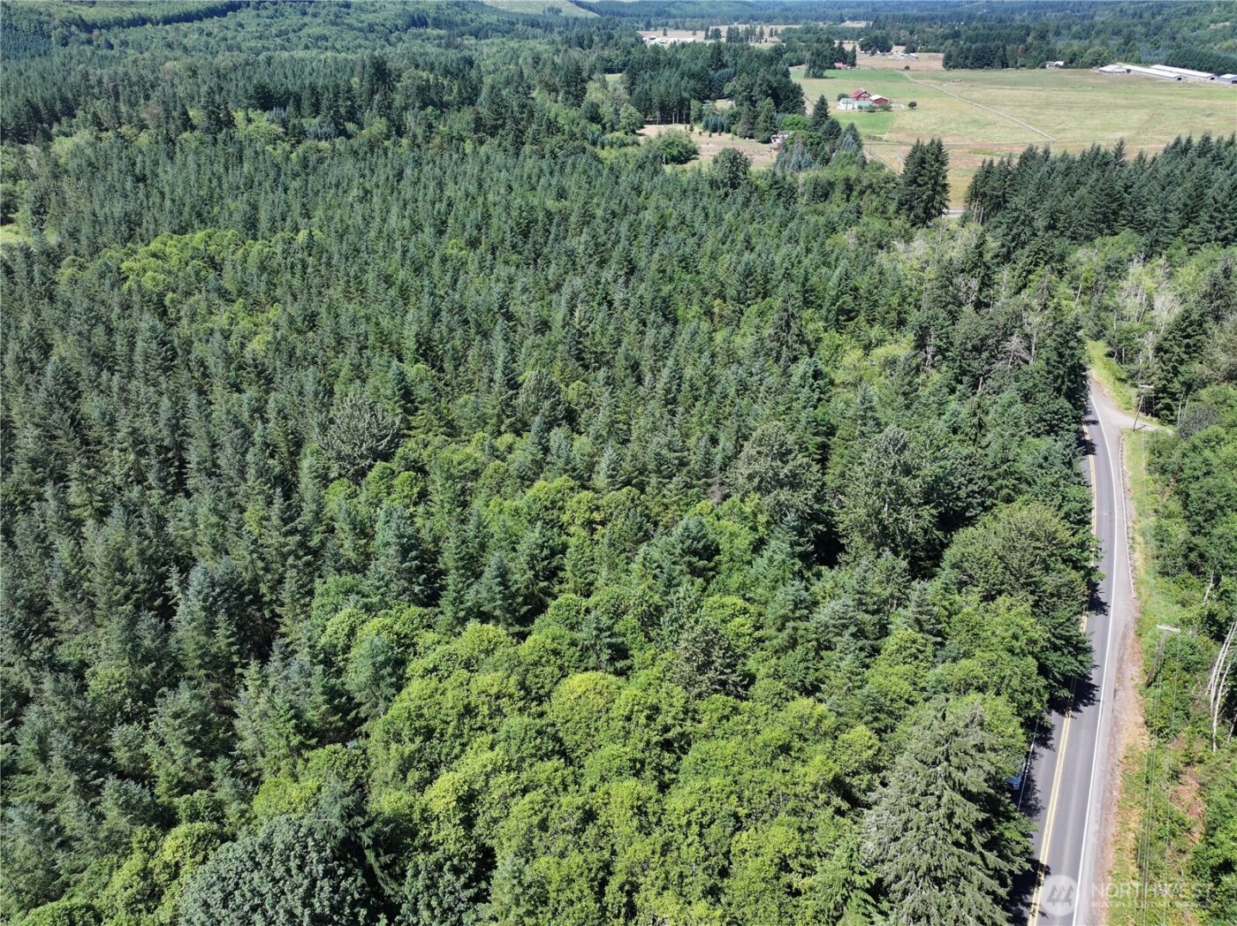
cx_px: 618
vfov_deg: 56.8
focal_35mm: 24
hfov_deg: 71.6
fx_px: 857
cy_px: 463
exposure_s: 1/1000
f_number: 2.8
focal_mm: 12.29
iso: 100
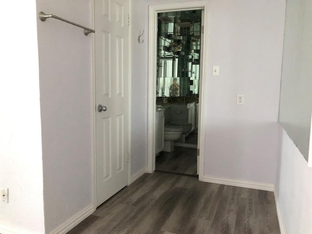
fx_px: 252
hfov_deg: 63.4
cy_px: 117
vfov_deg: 49.7
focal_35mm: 28
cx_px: 156
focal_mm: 3.99
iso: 400
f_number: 1.8
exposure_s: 1/4
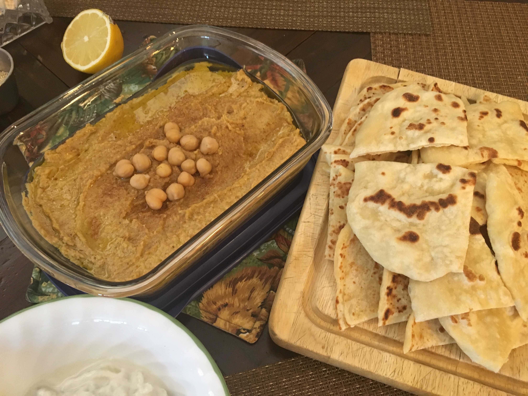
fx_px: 442
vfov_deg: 48.2
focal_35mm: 29
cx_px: 264
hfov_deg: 61.7
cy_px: 198
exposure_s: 1/30
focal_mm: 4.15
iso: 160
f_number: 2.2
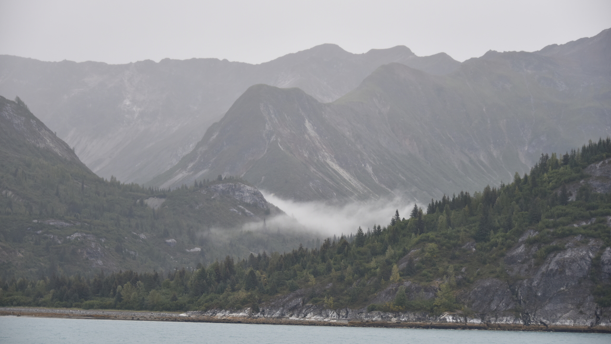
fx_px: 1669
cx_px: 306
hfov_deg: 20.7
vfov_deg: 11.8
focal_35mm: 103
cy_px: 162
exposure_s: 1/200
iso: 400
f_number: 5.3
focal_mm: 98
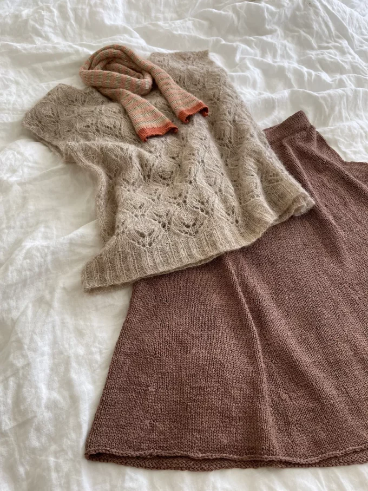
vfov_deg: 69.4
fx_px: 354
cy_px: 246
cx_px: 184
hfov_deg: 54.9
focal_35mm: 25
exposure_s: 1/121
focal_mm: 5.1
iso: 80
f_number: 1.6
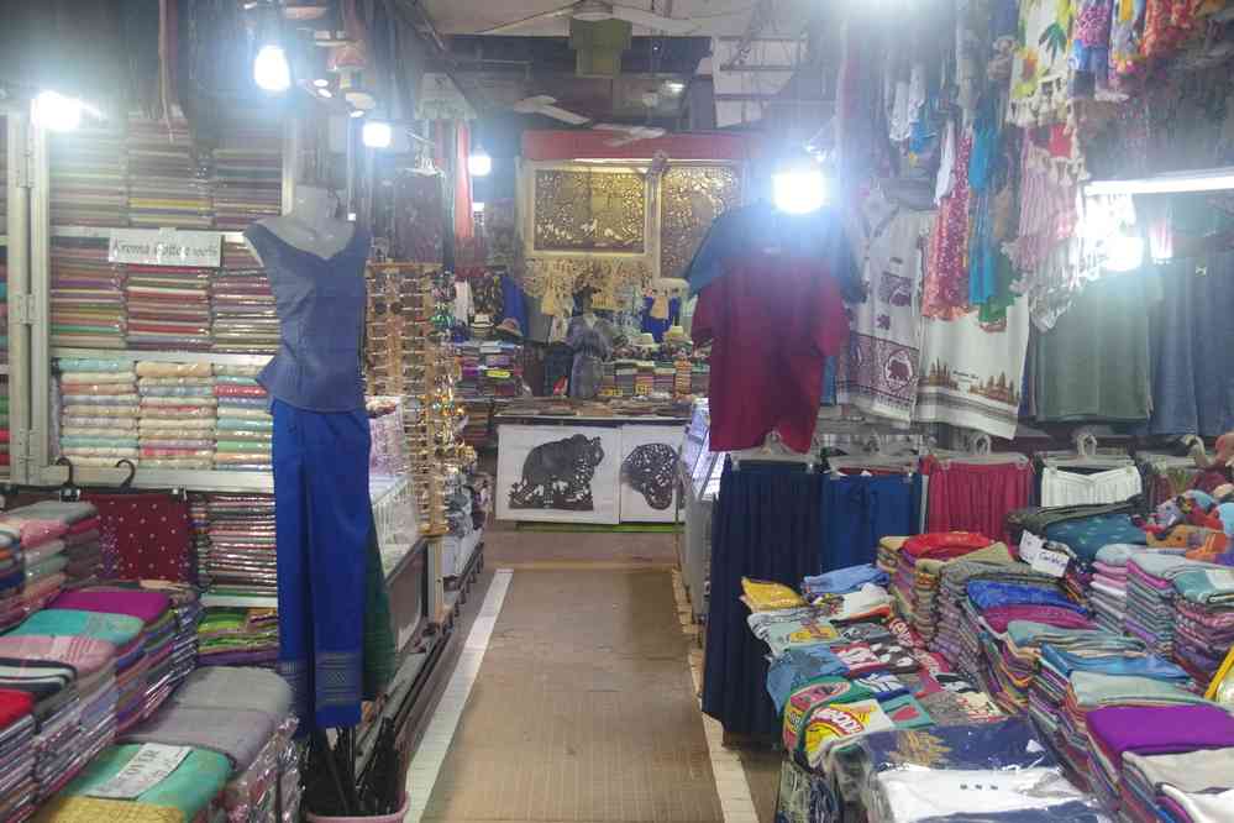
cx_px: 617
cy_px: 412
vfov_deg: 31.9
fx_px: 1440
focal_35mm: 42
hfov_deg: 46.4
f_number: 6.3
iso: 3200
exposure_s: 1/60
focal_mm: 28
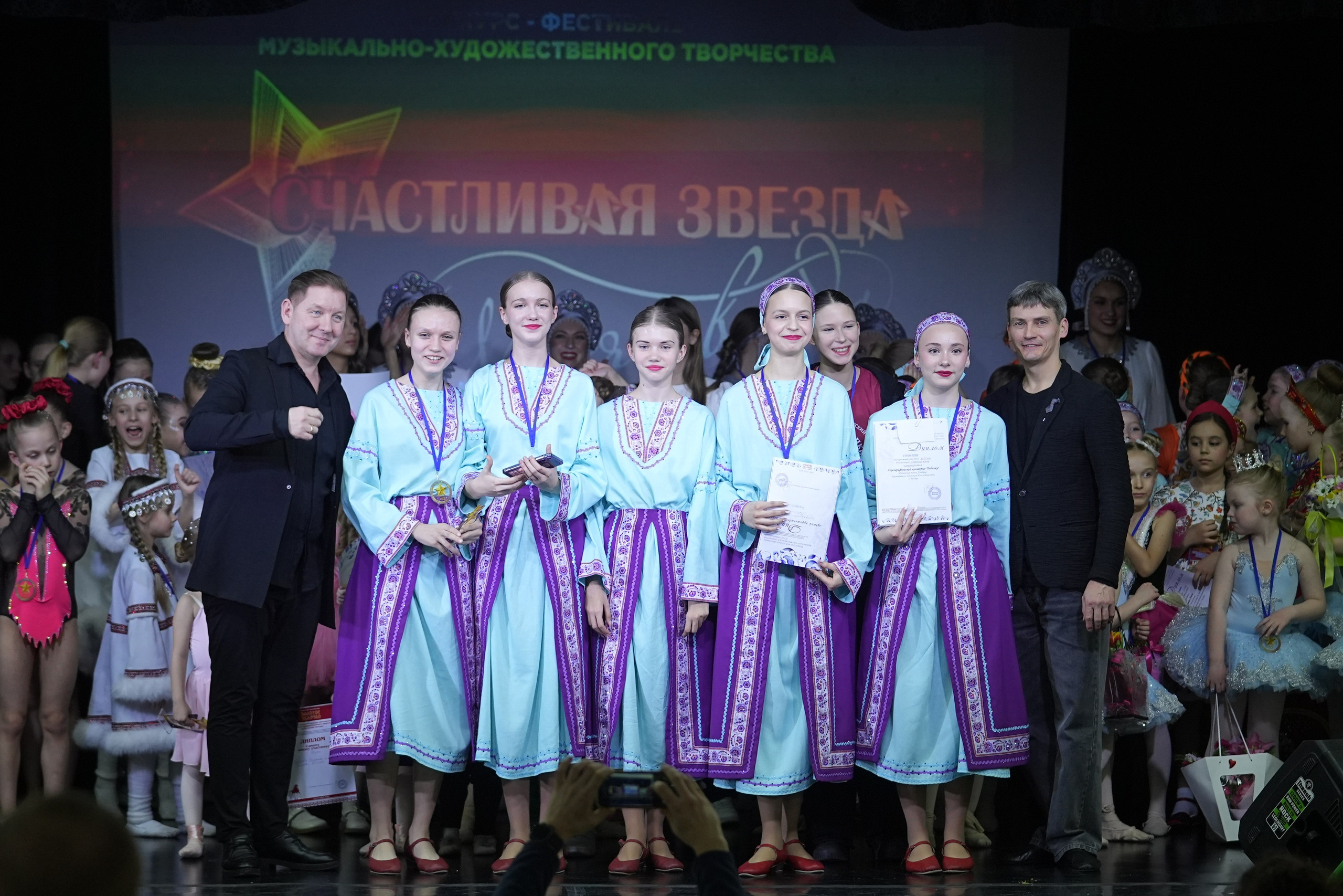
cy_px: 448
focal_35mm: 144
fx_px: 5372
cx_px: 672
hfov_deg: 14.3
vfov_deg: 9.5
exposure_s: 1/400
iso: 1250
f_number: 2.8
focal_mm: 96
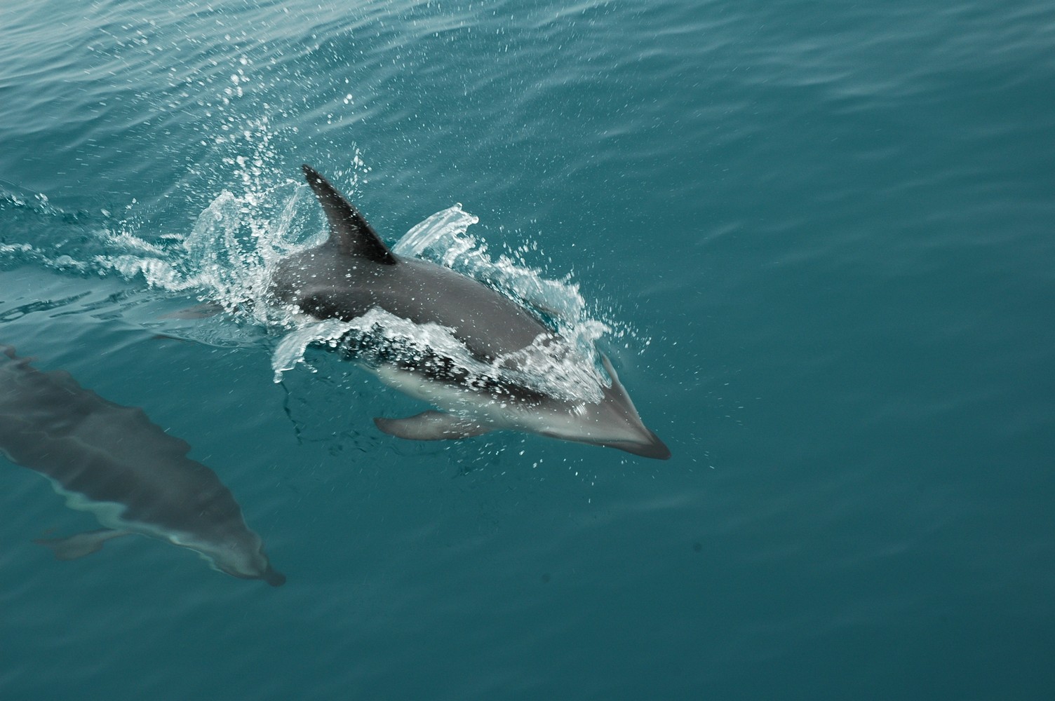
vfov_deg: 22.6
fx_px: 1757
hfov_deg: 33.4
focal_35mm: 60
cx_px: 528
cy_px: 350
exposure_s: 1/200
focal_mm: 40
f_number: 10
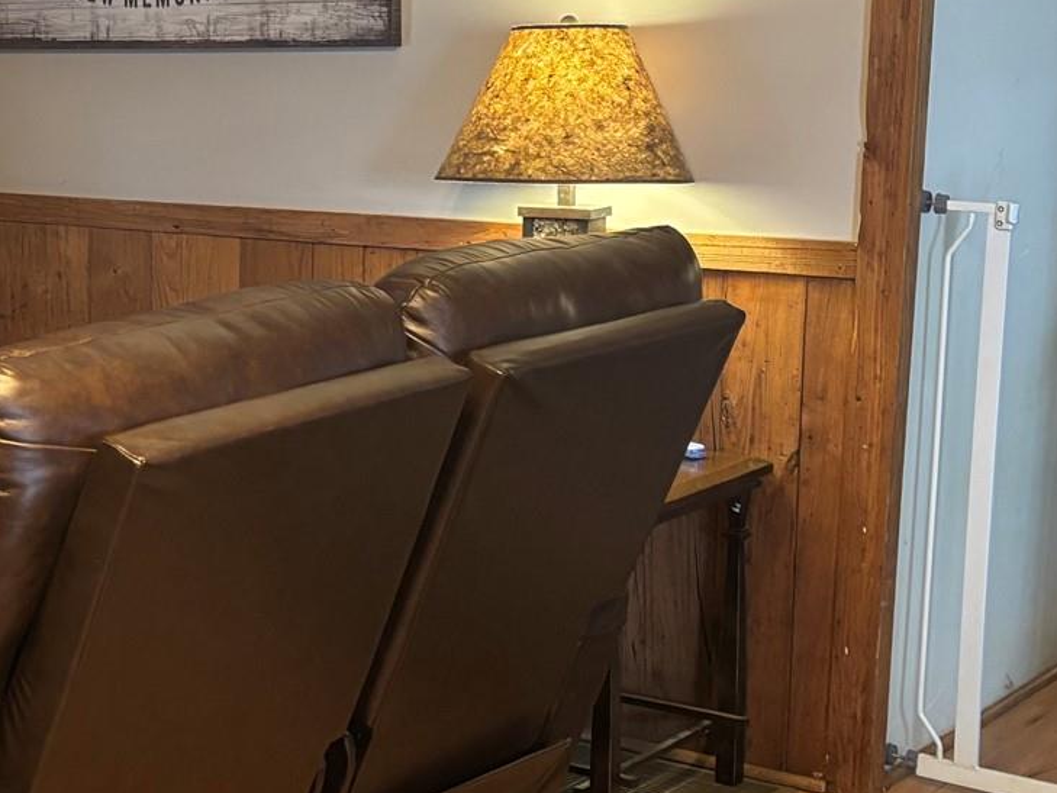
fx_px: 2229
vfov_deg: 20.2
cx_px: -71
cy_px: 380
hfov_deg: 25.0
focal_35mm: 73
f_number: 1.6
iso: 400
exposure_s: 1/40
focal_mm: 5.96
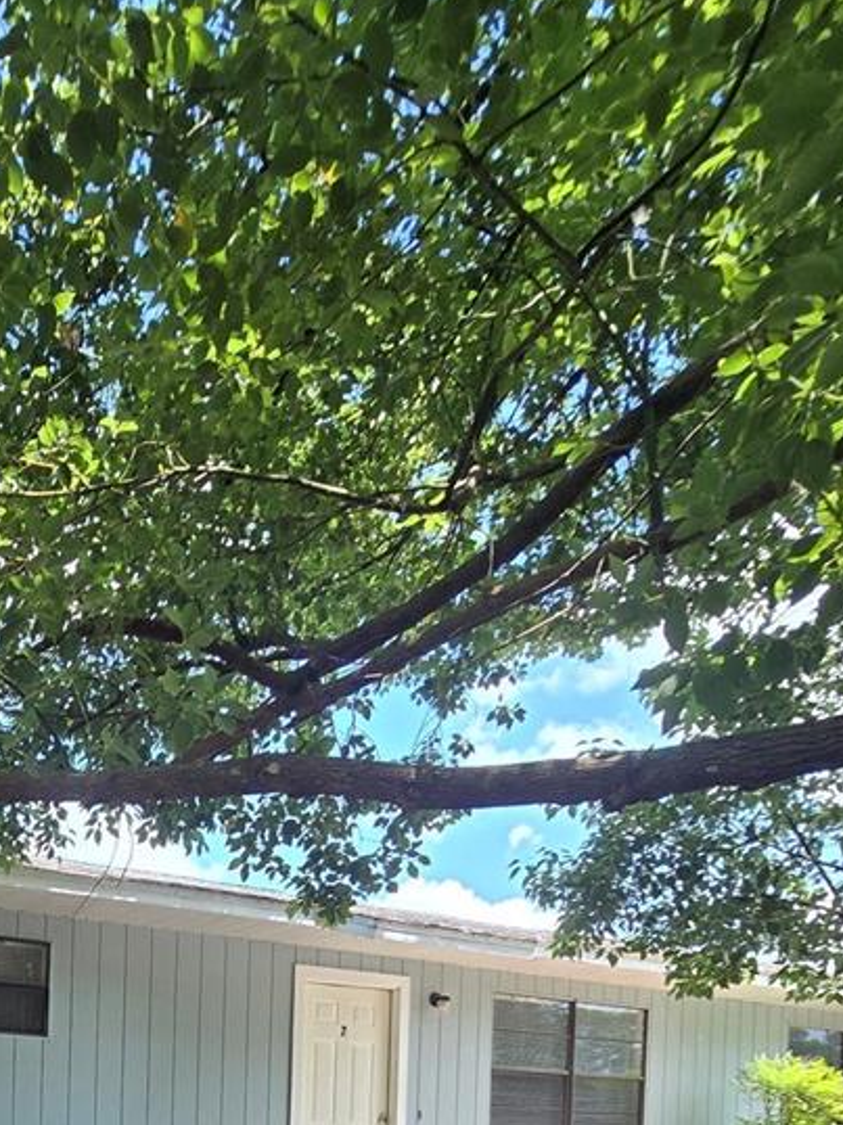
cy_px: 1177
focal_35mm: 29
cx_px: -6
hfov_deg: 41.6
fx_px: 942
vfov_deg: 48.2
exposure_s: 1/349
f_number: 2.2
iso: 50
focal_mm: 2.2
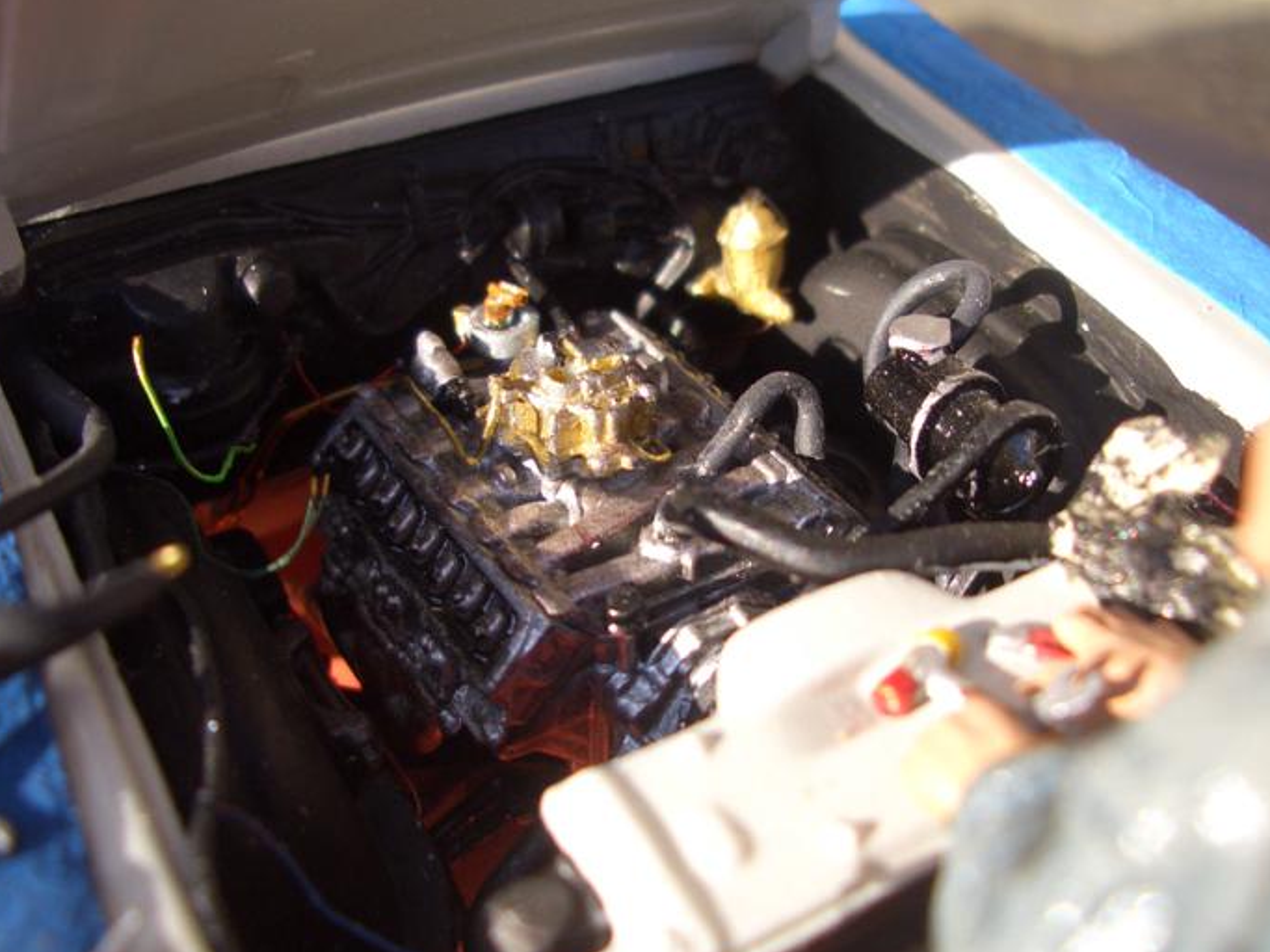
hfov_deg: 45.8
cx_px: 632
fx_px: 1504
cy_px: 457
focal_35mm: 41
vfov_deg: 35.1
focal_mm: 5.8
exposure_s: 1/400
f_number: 2.6
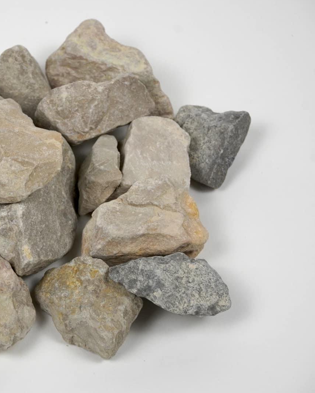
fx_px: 1161
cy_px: 196
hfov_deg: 15.3
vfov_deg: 19.2
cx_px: 39
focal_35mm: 100
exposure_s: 1/160
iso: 800
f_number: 11
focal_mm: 47
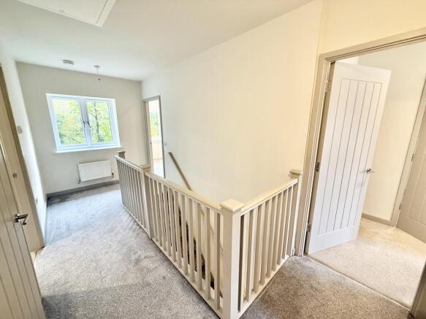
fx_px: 172
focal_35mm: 14
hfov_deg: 102.1
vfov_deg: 85.7
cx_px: 213
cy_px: 160
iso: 320
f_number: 2.2
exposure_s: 1/100
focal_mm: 2.22
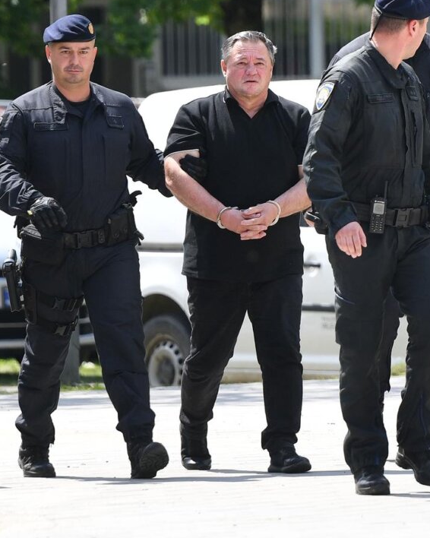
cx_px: 112
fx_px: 5316
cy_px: 250
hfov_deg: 4.6
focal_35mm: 334
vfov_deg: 5.8
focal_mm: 200
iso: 125
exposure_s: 1/1000
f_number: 5
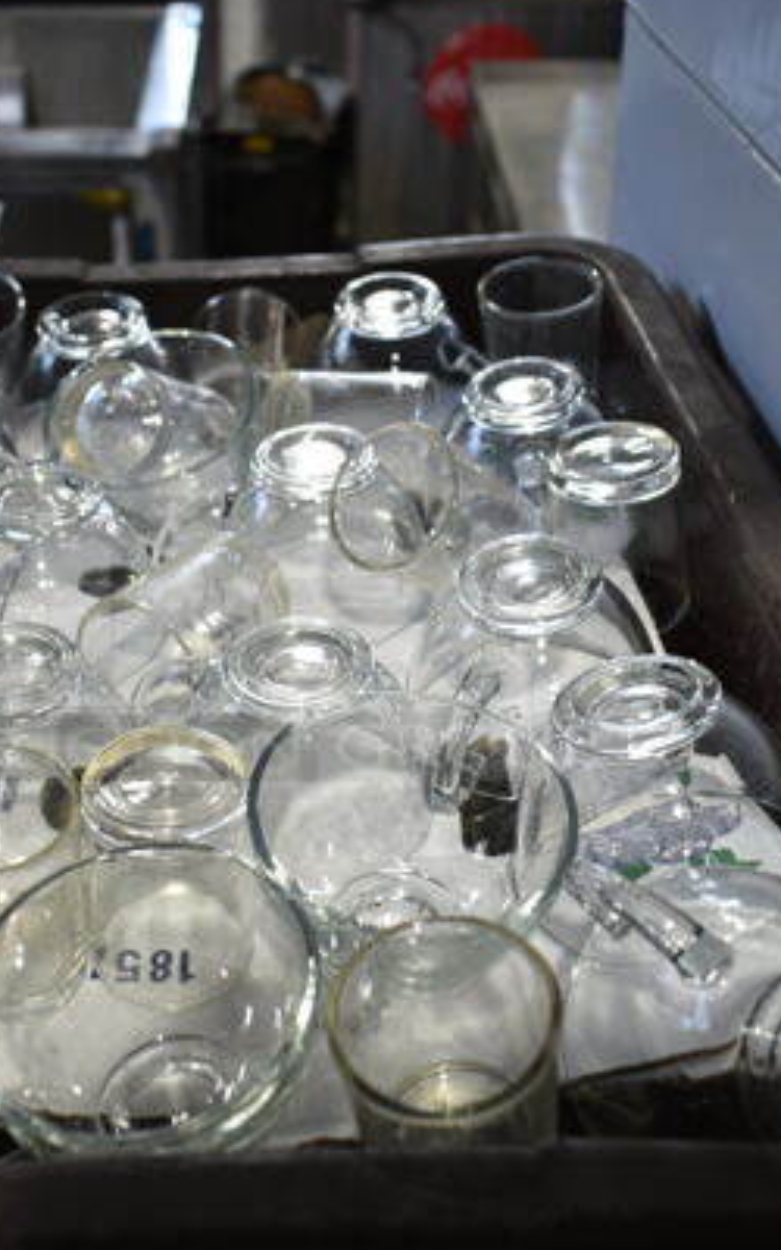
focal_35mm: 42
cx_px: 281
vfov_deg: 47.2
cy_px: 616
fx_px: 1430
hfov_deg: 30.4
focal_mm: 18
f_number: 3.5
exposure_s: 1/40
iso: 100
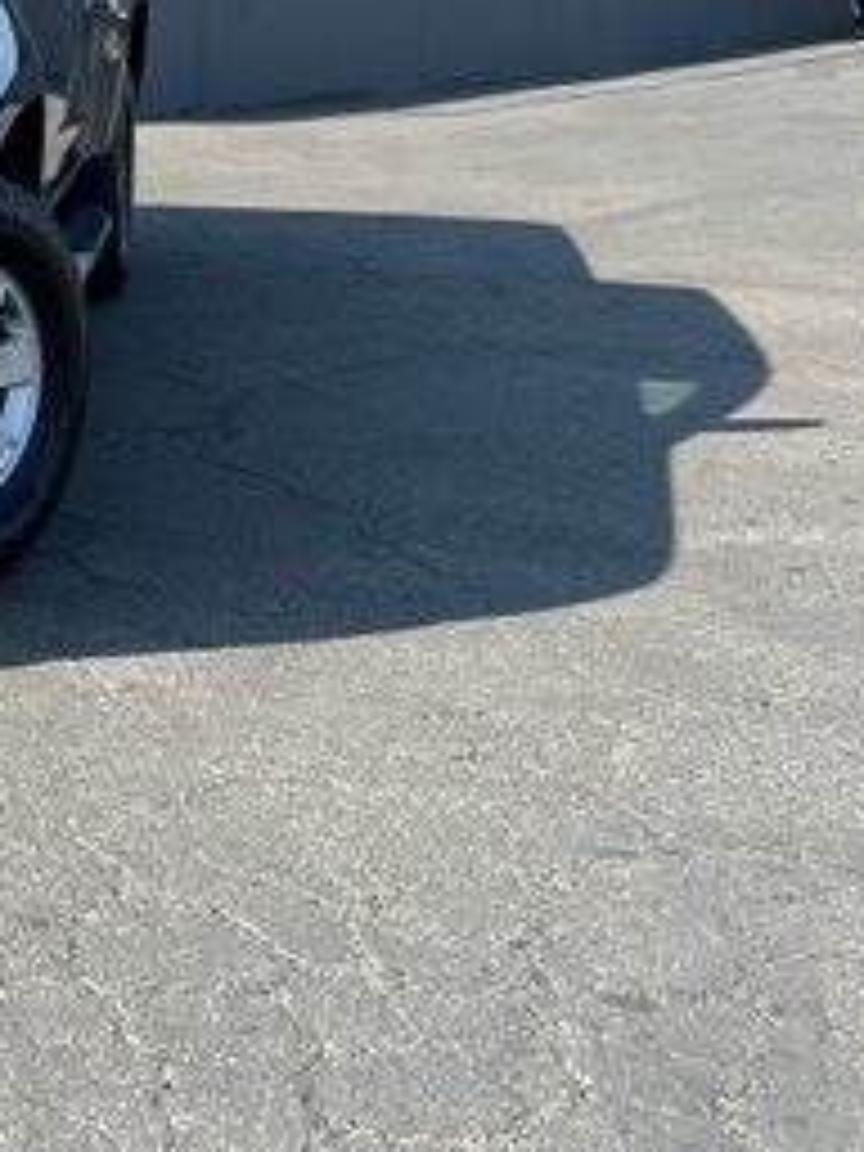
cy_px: 130
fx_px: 2429
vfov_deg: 25.9
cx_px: -482
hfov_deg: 17.8
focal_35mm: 73
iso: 50
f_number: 1.5
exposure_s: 1/1934
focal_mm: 5.7
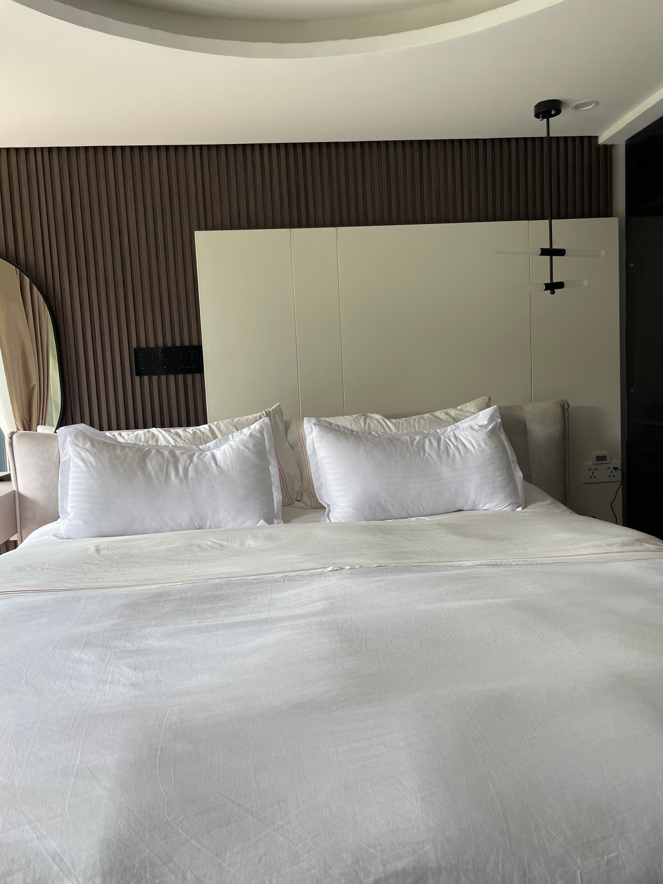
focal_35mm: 26
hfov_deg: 53.1
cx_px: 332
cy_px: 442
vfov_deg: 67.3
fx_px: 664
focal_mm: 4.2
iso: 50
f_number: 1.6
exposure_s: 1/121
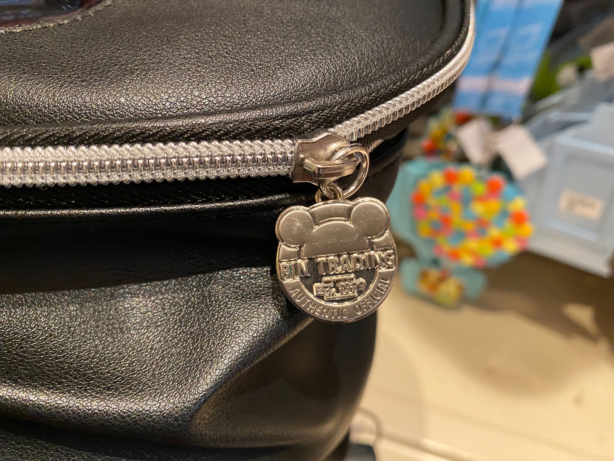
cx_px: 307
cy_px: 230
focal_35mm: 26
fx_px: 461
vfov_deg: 53.1
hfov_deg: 67.3
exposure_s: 1/40
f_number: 1.8
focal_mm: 4.25
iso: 400
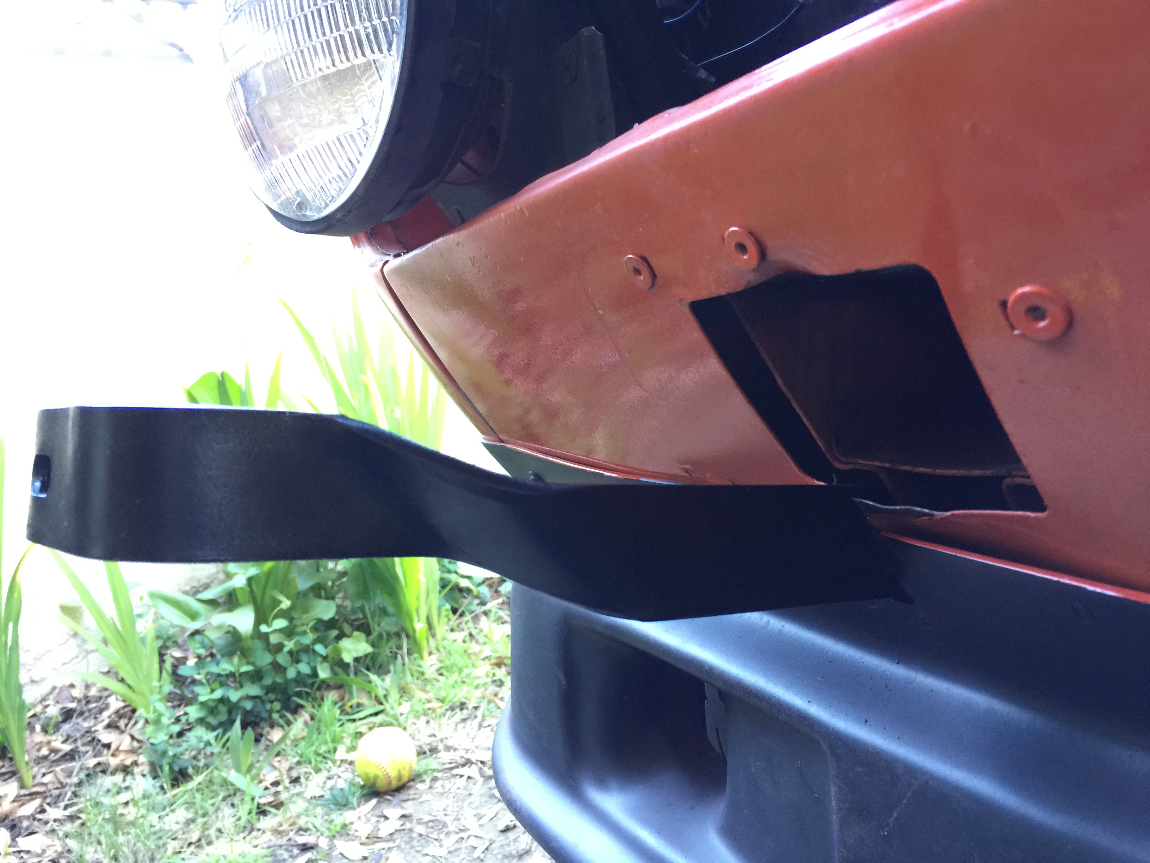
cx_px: 575
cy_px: 432
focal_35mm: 29
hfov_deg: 61.7
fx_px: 963
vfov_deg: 48.2
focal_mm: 4.15
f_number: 2.2
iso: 80
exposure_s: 1/15
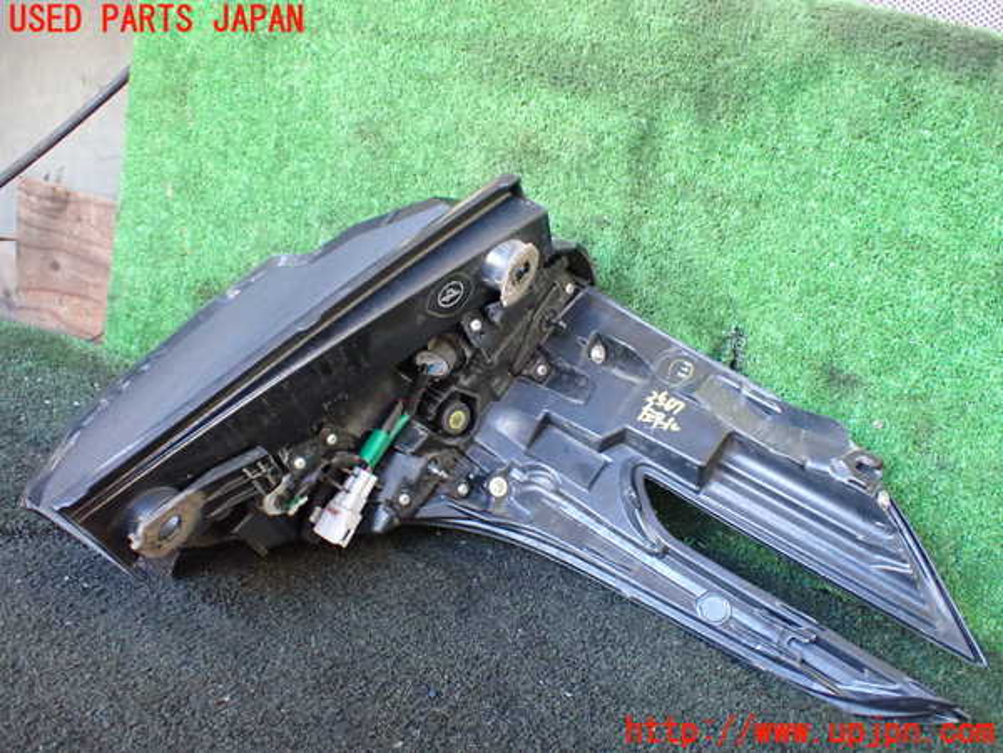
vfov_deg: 46.8
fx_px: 869
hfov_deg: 60.0
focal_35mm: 30
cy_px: 376
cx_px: 502
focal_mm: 5.4
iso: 800
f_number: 2.3
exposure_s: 1/60
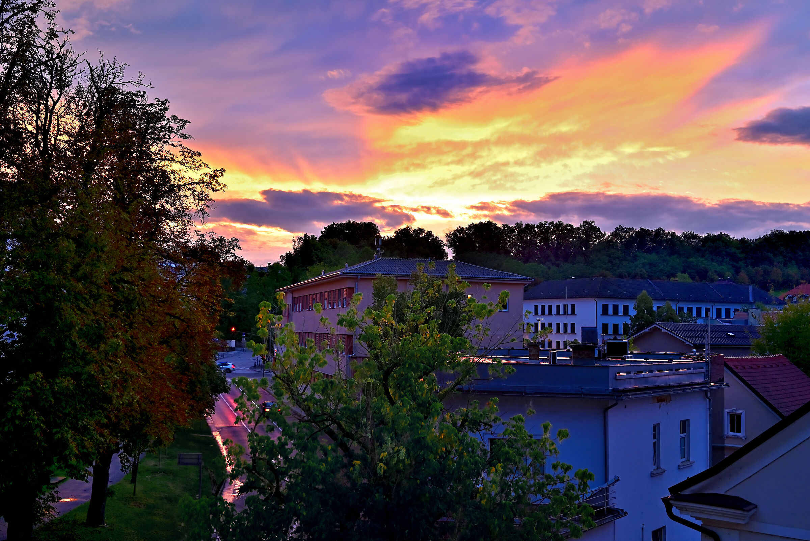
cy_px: 270
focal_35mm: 39
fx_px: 878
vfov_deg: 34.2
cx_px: 405
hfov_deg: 49.5
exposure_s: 1/40
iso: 200
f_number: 4
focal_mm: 39
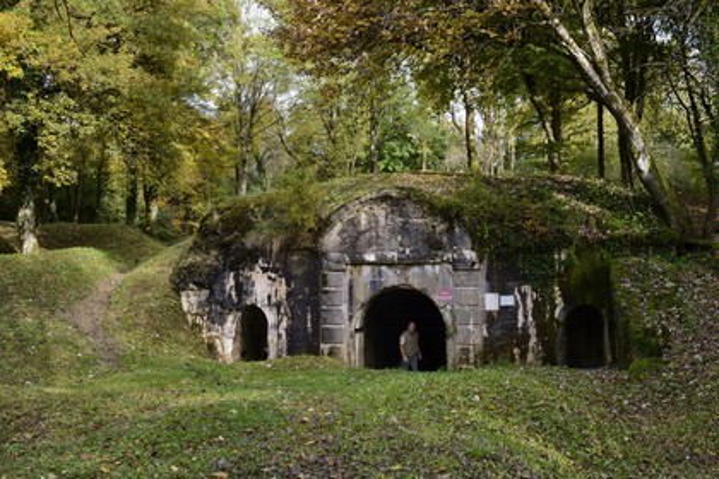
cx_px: 360
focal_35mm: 42
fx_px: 839
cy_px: 240
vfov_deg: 31.9
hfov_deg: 46.4
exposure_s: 1/160
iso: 400
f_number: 8
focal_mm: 42
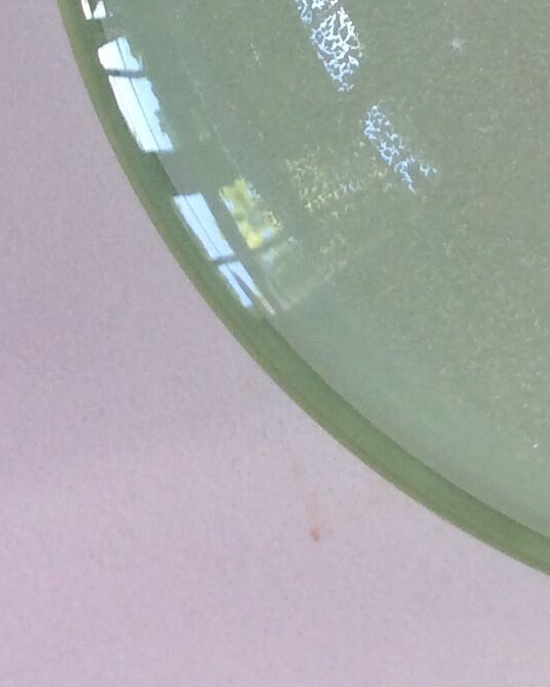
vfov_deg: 15.6
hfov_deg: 12.4
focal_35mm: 120
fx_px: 2442
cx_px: 729
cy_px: -72
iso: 40
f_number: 2.4
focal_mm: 3.3
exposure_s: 1/50
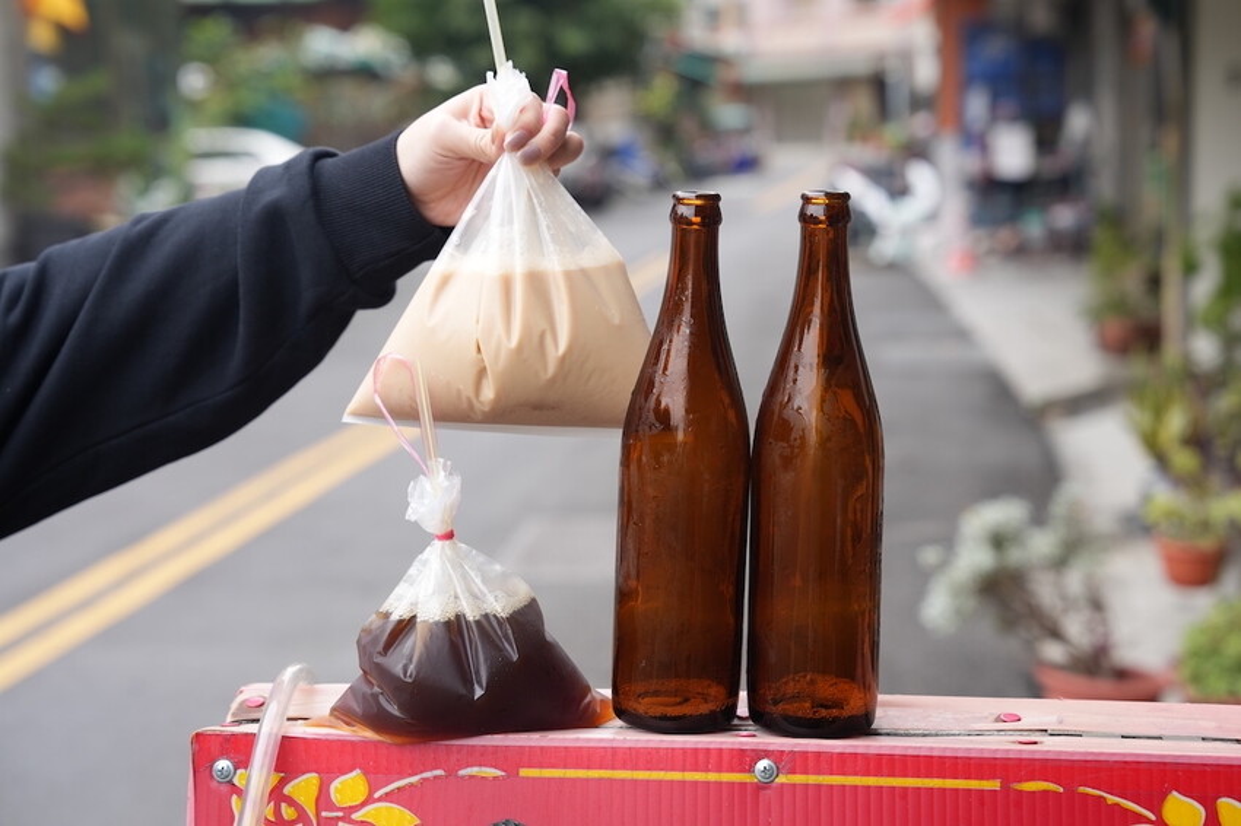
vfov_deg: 21.2
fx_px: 2205
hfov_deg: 31.4
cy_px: 413
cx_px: 620
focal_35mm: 64
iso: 200
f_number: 4.5
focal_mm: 64
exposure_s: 1/160
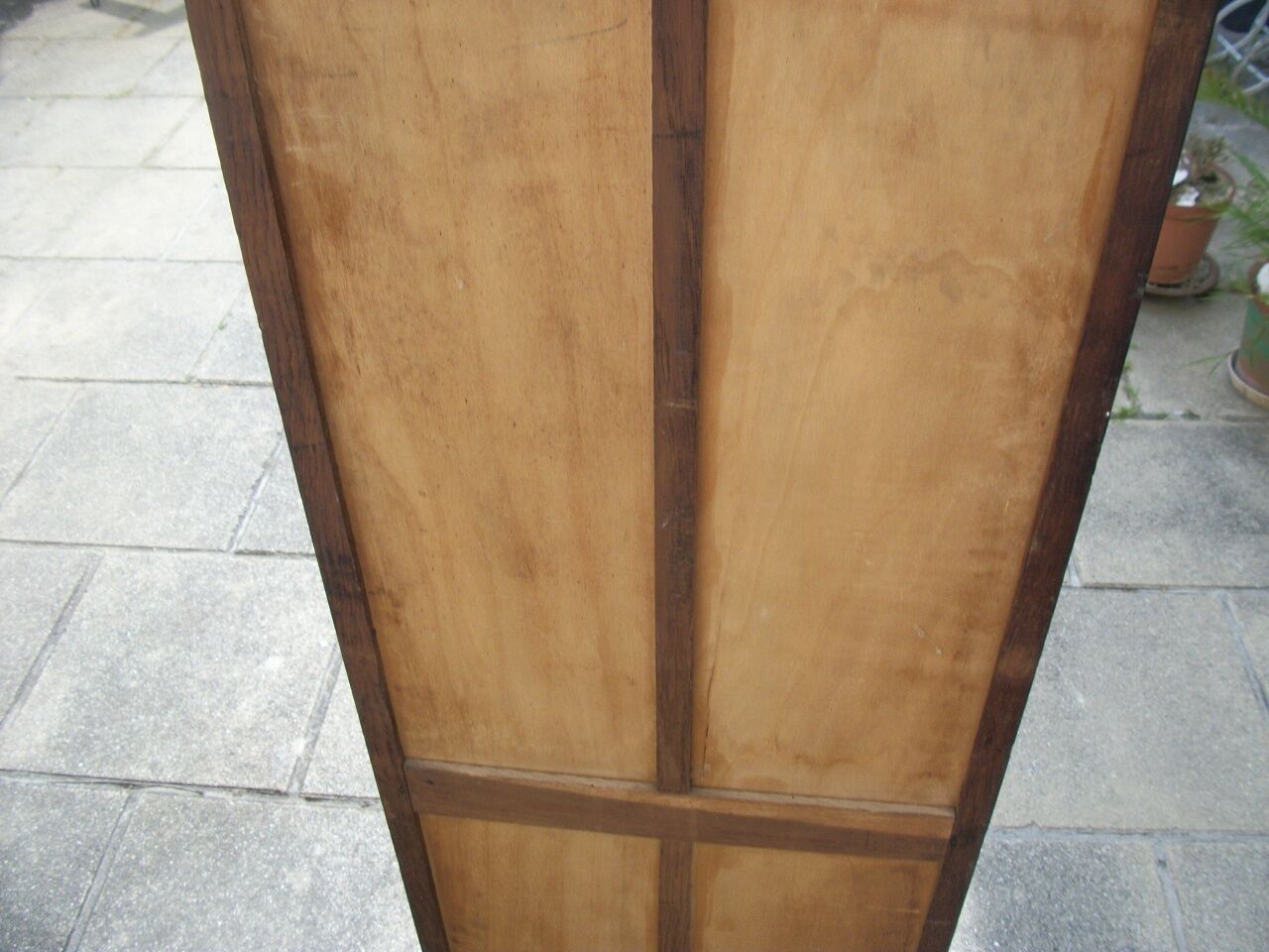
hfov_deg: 56.8
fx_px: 1173
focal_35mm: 32
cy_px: 476
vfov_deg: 44.2
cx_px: 634
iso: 80
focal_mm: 5.7
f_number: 8.8
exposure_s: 1/50
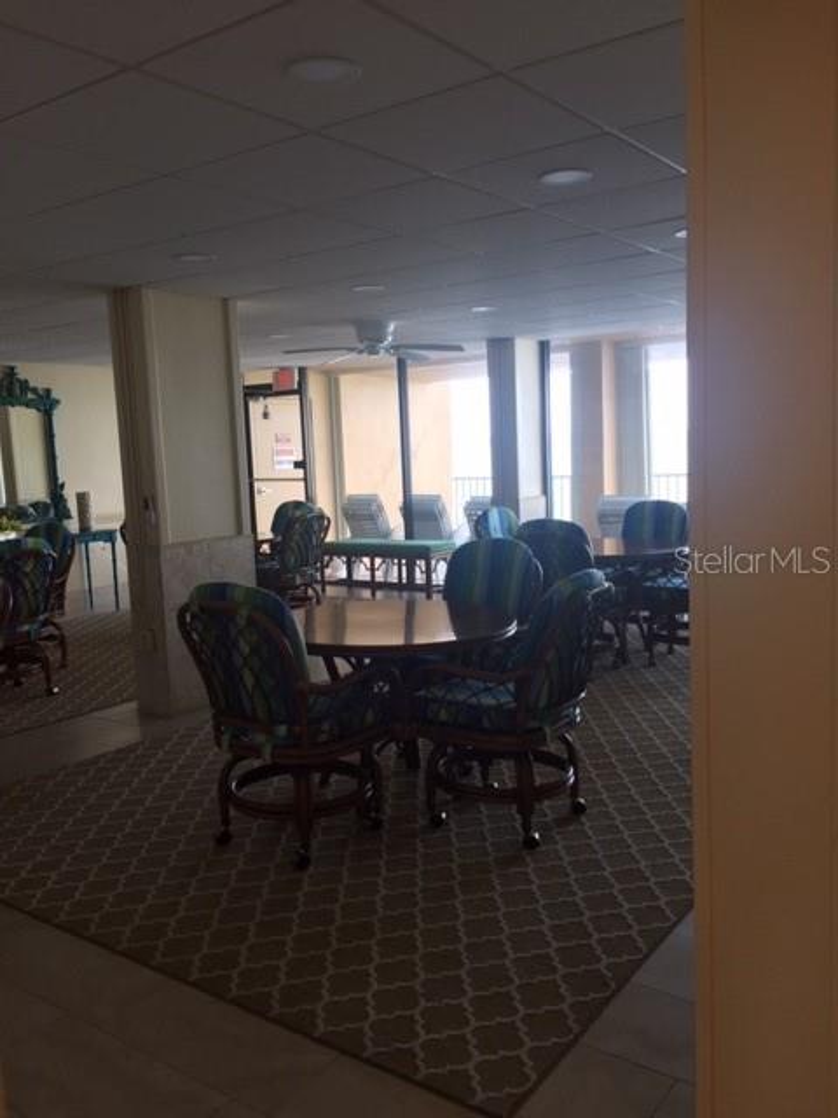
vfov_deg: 61.7
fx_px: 936
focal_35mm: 29
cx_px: 419
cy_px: 559
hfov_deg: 48.2
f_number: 2.2
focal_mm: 4.15
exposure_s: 1/40
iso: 32
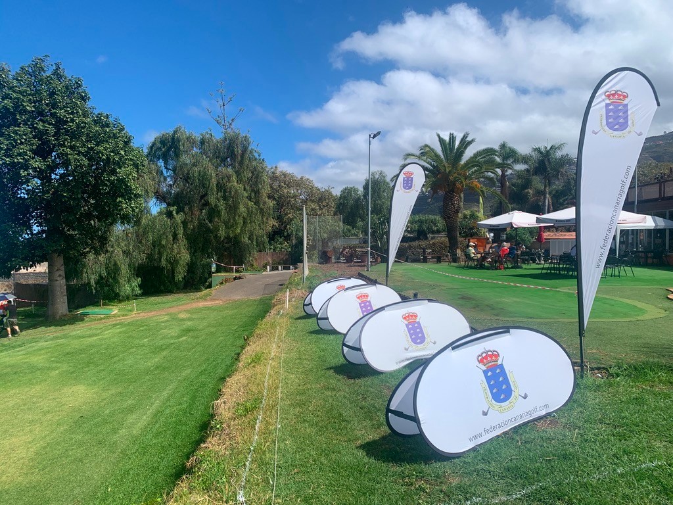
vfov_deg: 53.1
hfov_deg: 67.3
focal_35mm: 26
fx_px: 505
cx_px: 336
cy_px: 252
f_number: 1.8
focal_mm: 4.25
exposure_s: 1/3937
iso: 25
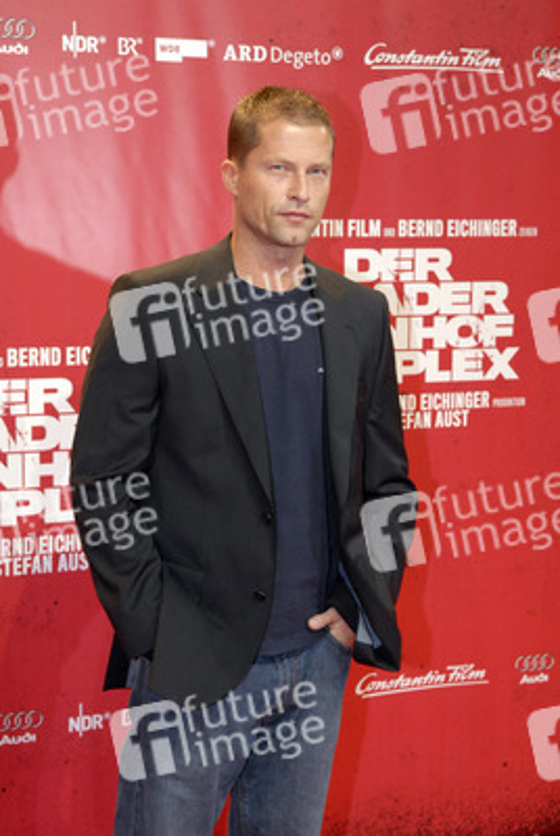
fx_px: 1744
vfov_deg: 27.0
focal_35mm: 75
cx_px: 280
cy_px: 418
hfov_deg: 18.2
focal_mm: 50
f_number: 5.6
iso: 800
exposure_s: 1/125
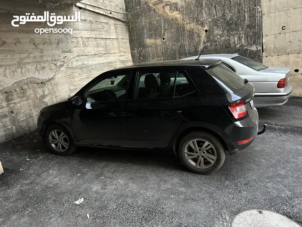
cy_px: 114
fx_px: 227
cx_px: 151
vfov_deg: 53.1
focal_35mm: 26
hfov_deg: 67.3
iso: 500
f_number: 1.5
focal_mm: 5.7
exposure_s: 1/25
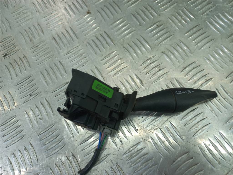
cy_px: 88
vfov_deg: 54.9
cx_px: 116
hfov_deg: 69.4
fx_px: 168
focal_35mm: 25
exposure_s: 1/50
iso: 50
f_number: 1.8
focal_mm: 4.6
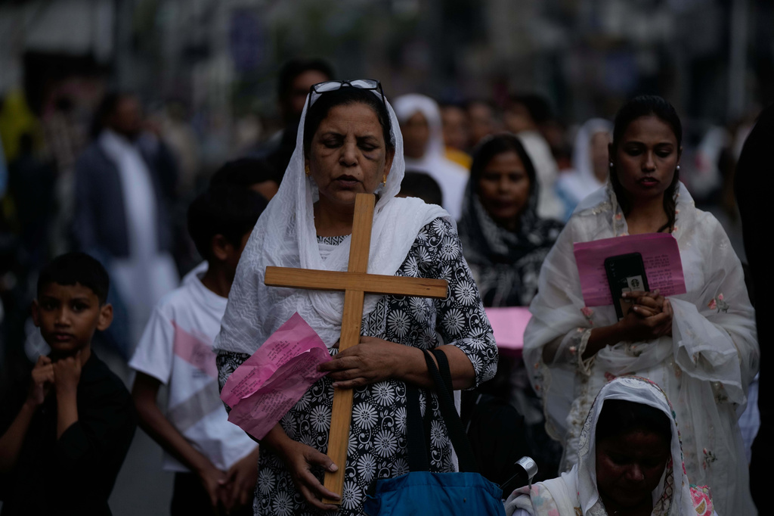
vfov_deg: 8.8
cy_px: 258
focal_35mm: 155
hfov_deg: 13.3
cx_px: 387
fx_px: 3331
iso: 500
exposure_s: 1/4000
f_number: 2.8
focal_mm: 155
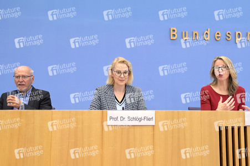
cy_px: 83
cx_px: 125
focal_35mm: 40
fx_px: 278
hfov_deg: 48.5
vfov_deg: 33.4
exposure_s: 1/400
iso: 4000
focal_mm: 40
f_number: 5
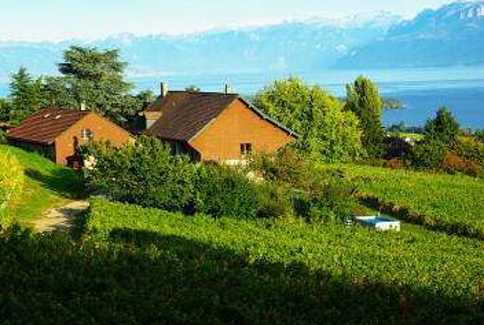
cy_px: 142
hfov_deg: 20.0
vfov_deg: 13.6
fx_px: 1357
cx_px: 111
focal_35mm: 101
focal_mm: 43
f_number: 8
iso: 200
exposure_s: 1/250
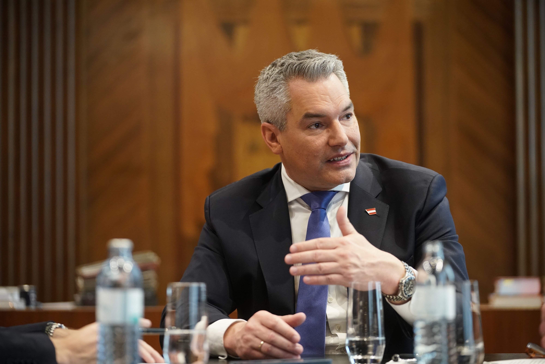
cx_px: 272
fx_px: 1907
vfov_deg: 10.9
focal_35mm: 126
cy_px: 182
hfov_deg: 16.3
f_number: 2.8
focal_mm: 126
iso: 3200
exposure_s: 1/320
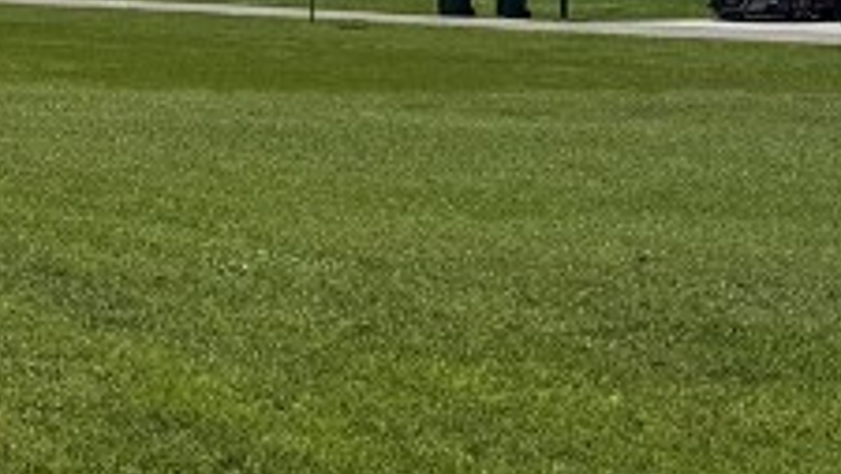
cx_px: -467
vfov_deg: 10.1
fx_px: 2656
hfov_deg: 16.2
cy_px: -26
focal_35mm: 119
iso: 80
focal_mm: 6.76
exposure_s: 1/10417
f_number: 1.78
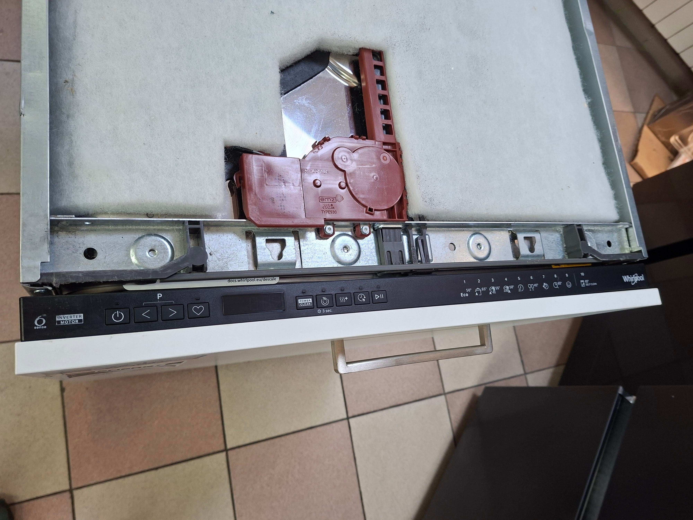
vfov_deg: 58.9
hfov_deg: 73.9
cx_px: 346
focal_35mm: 23
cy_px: 260
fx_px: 460
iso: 200
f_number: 1.8
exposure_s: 1/50
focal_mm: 5.54
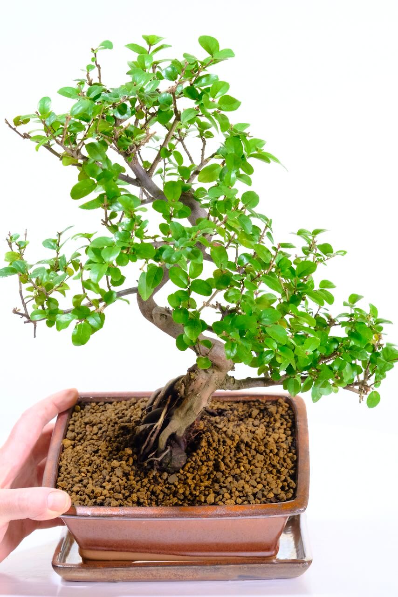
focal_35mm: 79
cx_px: 199
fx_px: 1309
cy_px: 298
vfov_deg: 25.7
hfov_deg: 17.3
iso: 2500
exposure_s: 1/30
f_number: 8
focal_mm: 52.4
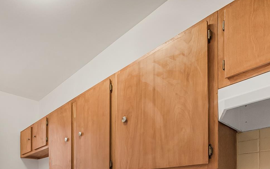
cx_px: 48
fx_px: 191
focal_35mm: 26
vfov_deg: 38.6
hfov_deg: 63.4
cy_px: 189
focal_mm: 12
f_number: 9
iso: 800
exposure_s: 1/6
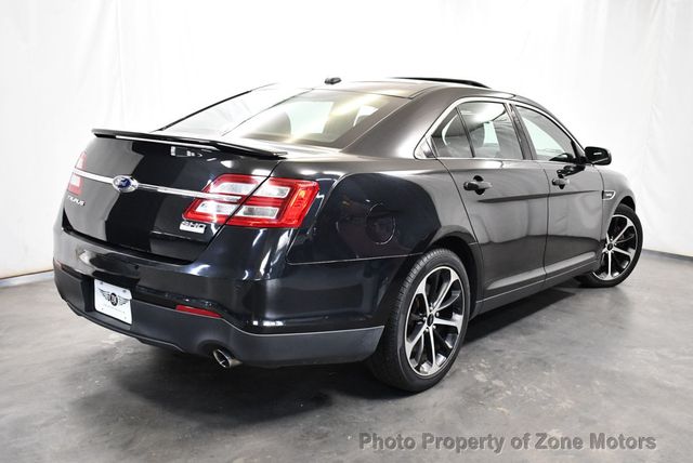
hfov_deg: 53.1
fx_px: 694
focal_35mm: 36
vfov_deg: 36.9
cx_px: 346
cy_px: 232
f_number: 3.5
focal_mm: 18
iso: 1800
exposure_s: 1/125
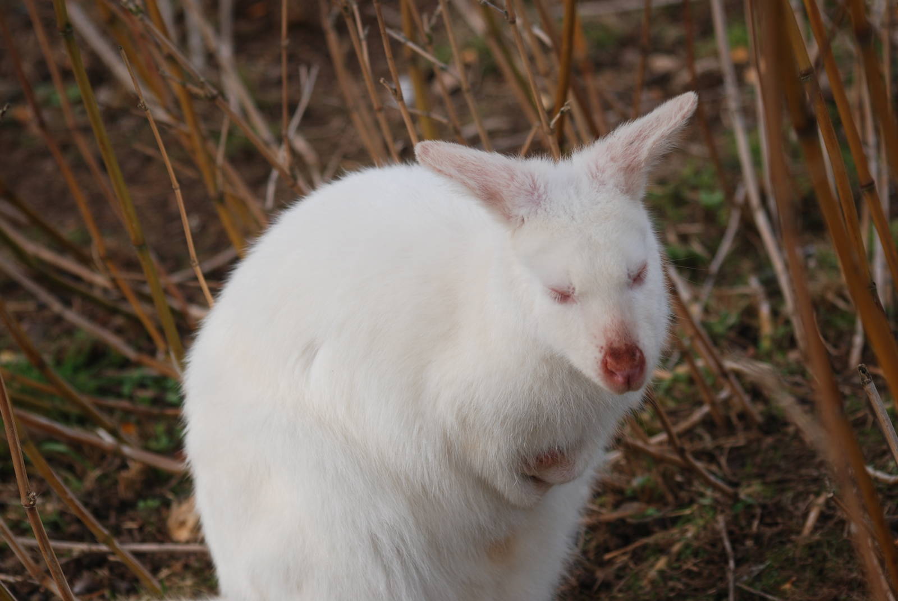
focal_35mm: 150
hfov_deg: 13.7
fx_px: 3746
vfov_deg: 9.2
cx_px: 449
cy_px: 300
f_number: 4.2
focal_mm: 100
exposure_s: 1/500
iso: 110
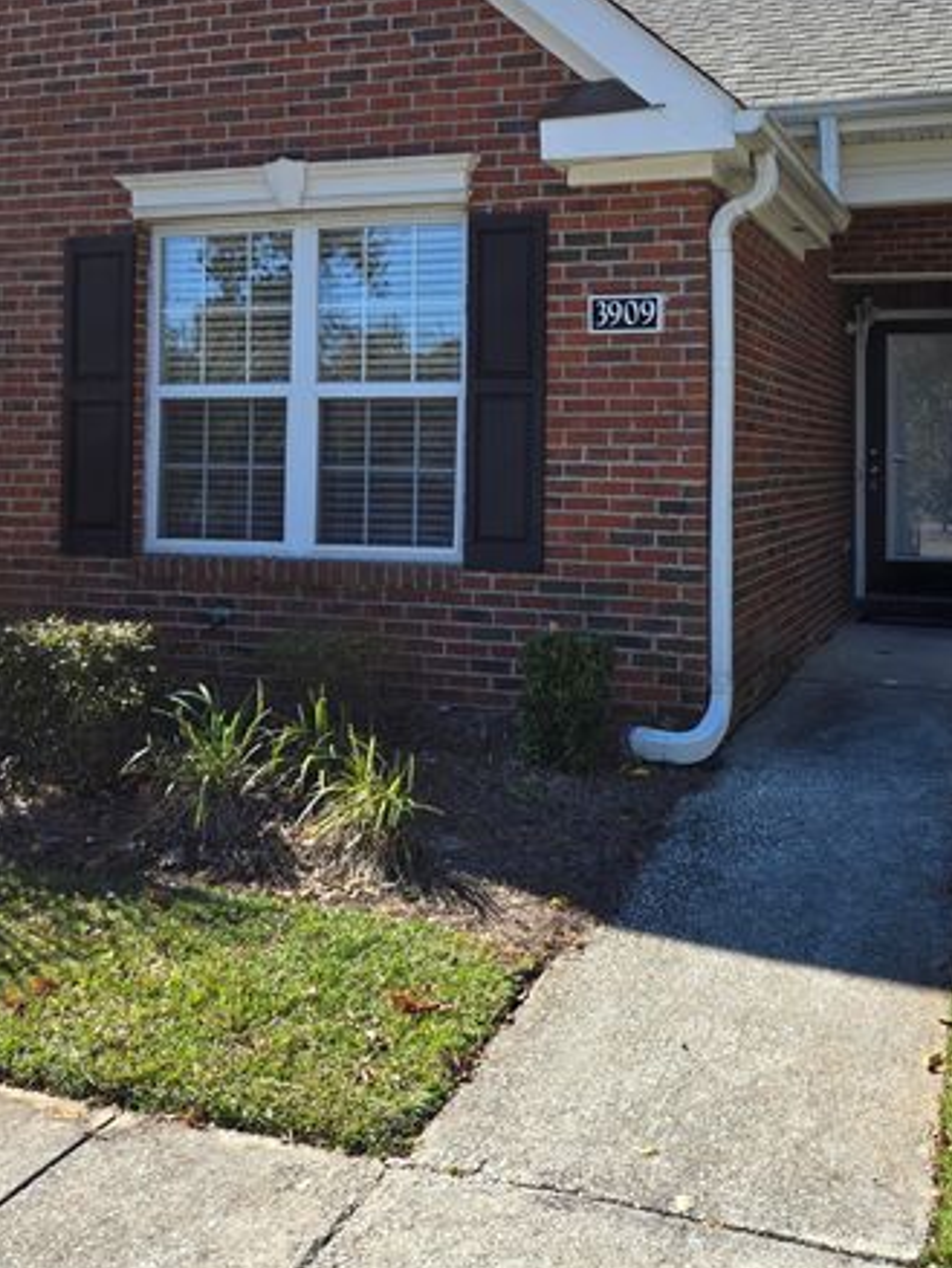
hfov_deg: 40.5
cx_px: 579
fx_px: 1282
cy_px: 415
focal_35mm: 35
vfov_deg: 51.6
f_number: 1.8
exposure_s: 1/645
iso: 25
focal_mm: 5.4
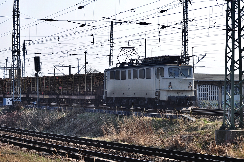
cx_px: 122
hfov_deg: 14.4
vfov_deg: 9.6
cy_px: 81
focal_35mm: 142
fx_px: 965
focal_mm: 95
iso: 200
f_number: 11
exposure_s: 1/160
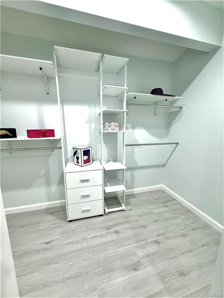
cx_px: 112
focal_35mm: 14
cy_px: 149
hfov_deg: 85.7
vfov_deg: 102.1
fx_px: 121
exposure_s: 1/120
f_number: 2.2
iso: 250
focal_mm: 2.22
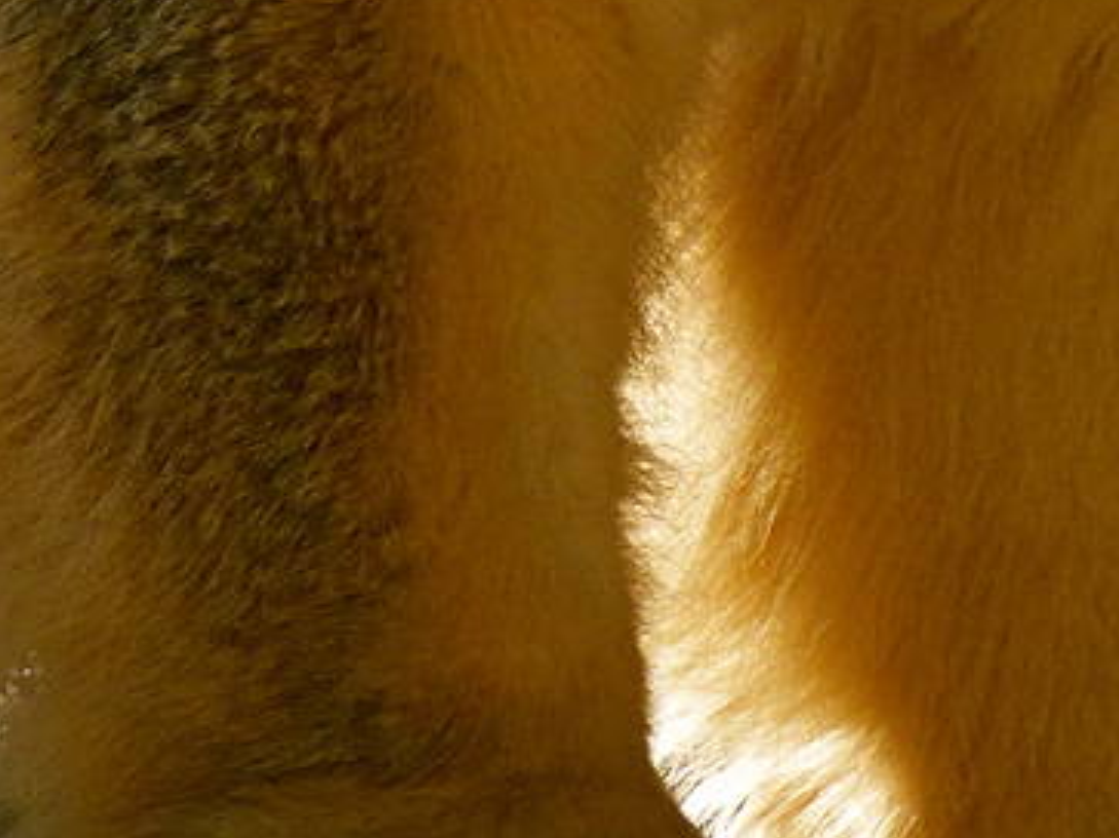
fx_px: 20520
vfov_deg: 2.3
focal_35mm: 635
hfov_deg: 3.1
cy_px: -367
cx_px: 136
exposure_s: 1/160
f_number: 4
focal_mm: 25.9
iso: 80
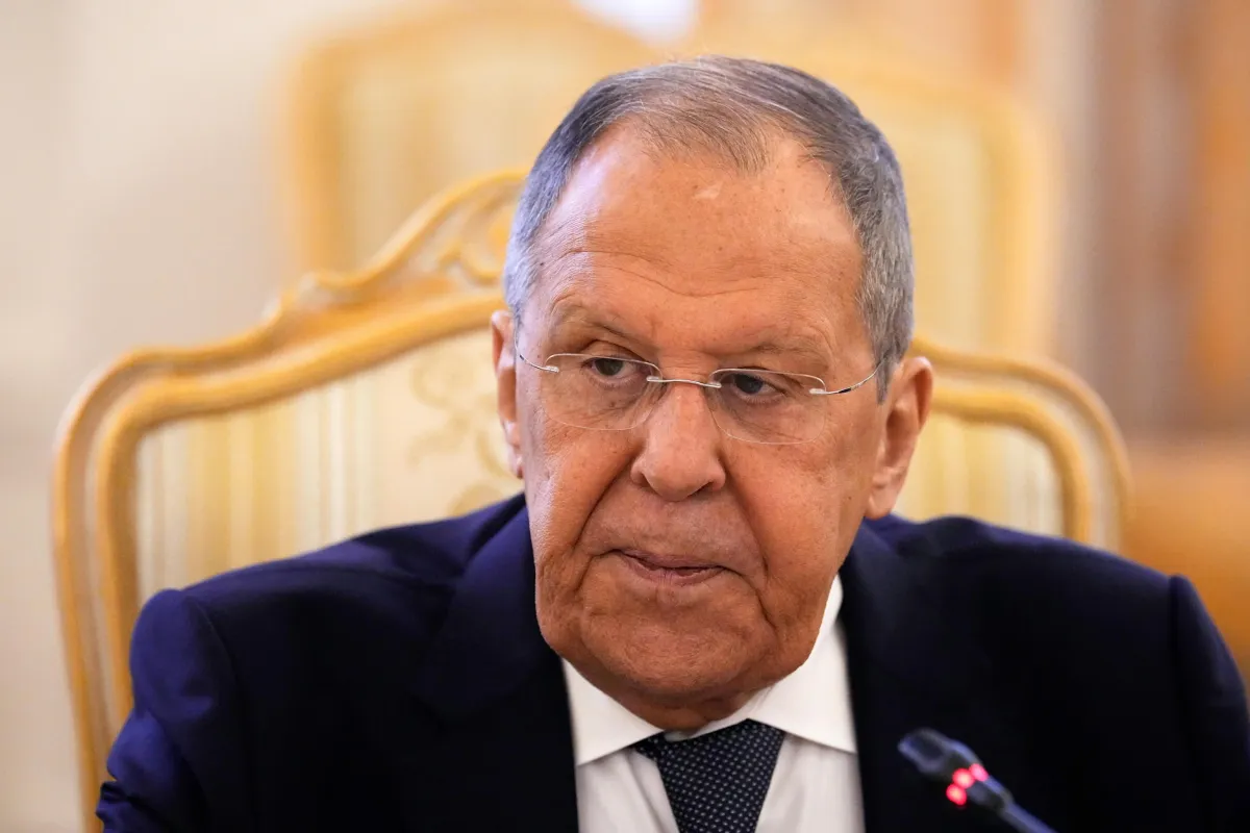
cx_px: 625
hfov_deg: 10.3
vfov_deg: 6.9
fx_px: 6944
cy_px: 416
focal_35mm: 200
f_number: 4
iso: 8000
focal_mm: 200
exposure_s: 1/800
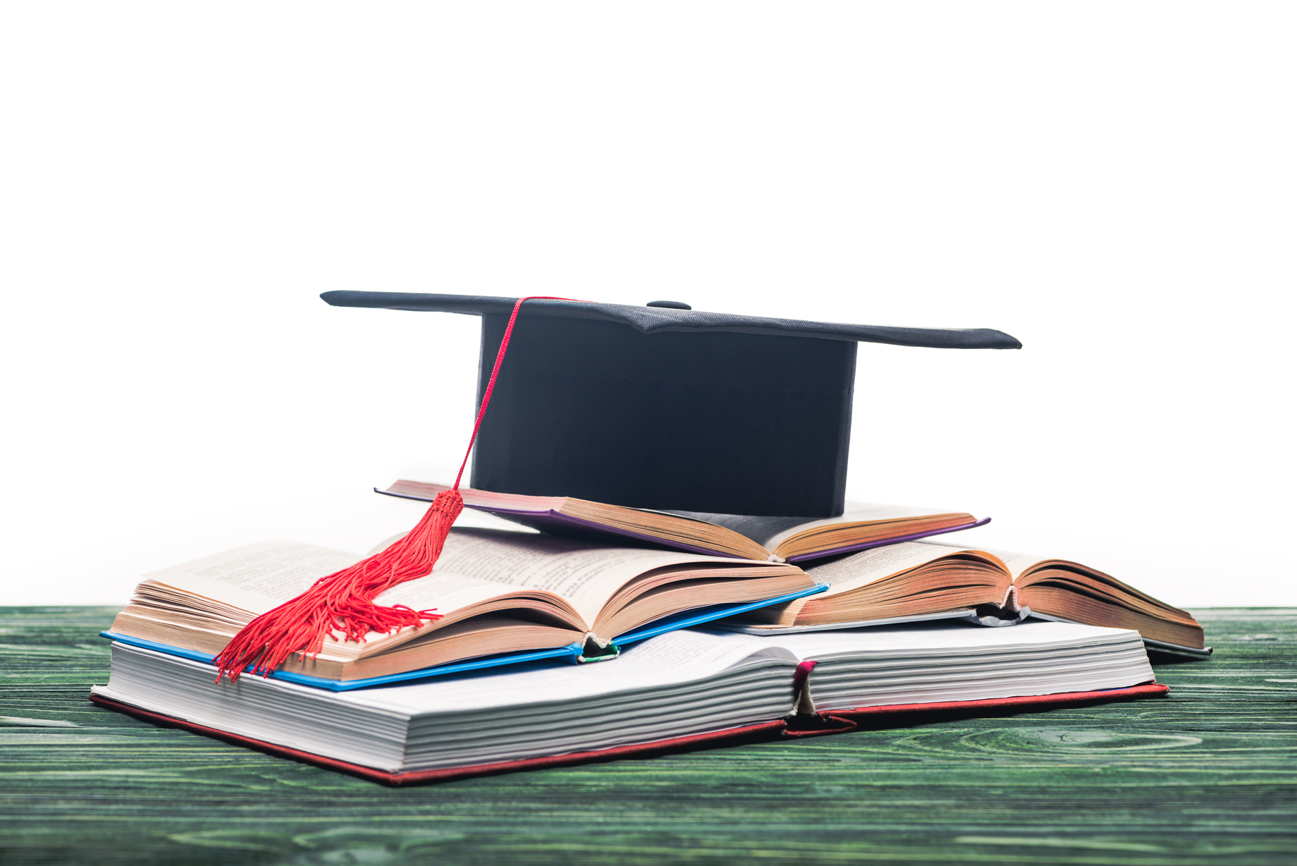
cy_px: 433
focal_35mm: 105
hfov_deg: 19.5
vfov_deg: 13.1
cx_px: 648
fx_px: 3784
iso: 125
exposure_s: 1/200
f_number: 9
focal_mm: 105
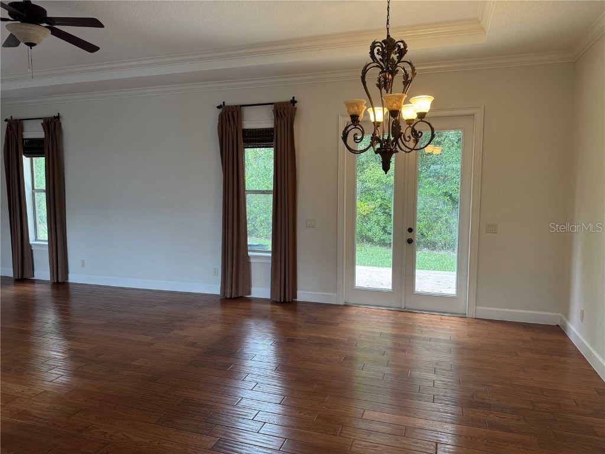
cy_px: 227
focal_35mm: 24
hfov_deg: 71.6
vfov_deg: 56.8
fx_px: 419
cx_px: 302
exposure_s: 1/60
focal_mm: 6.76
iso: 125
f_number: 1.78
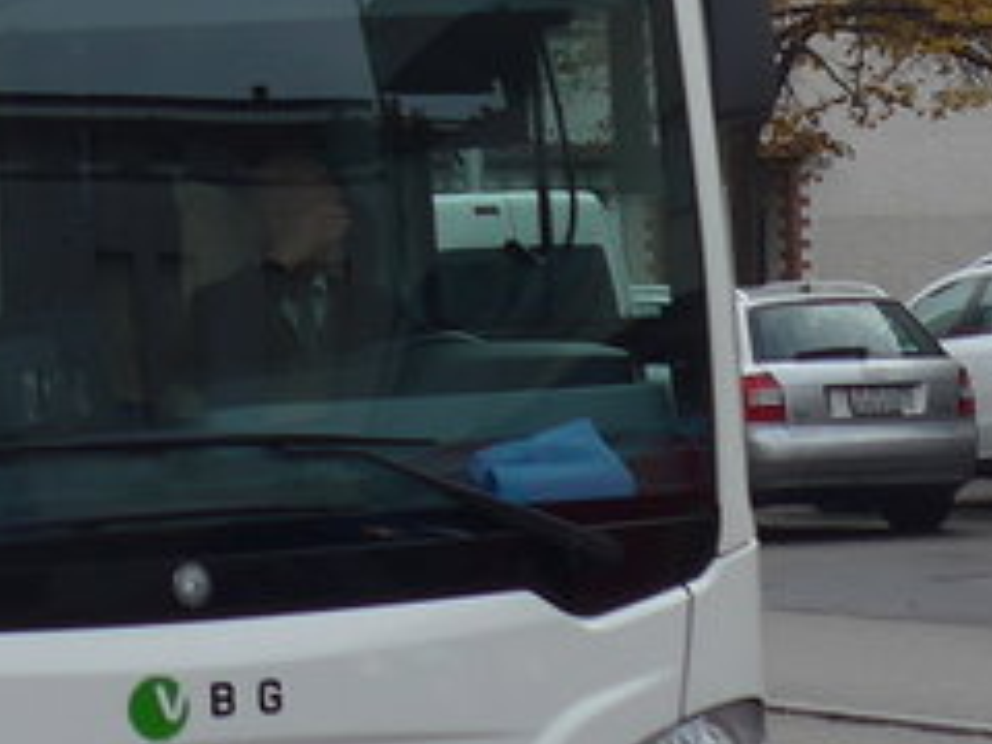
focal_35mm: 275
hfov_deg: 7.2
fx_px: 7881
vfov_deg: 5.4
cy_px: -401
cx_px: -4
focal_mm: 11.3
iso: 80
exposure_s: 1/500
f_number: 3.4
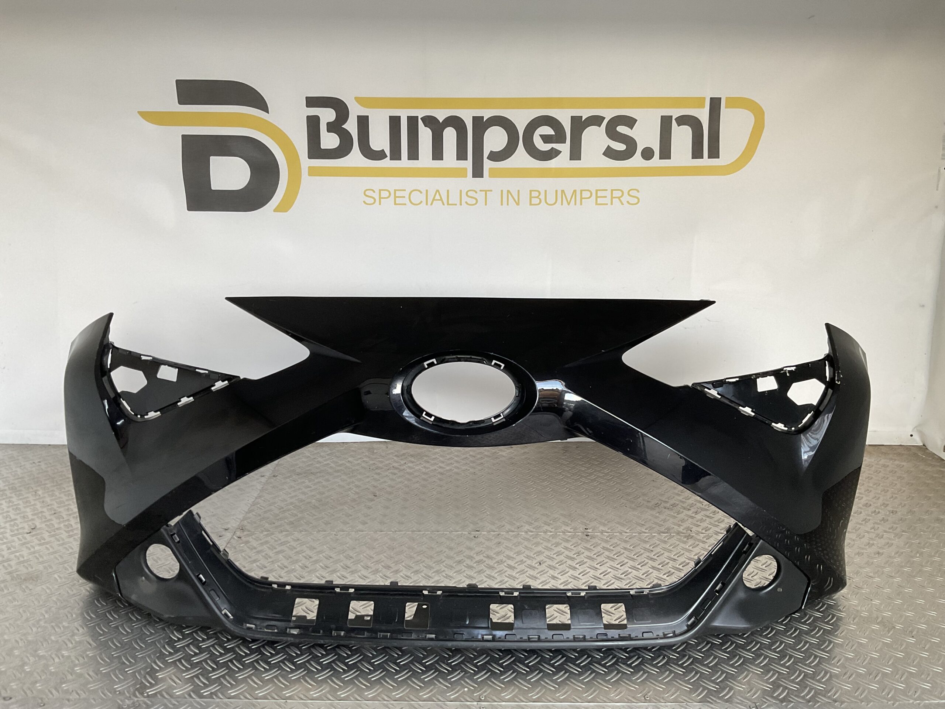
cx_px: 472
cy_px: 354
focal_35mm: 29
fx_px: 792
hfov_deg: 61.7
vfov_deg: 48.2
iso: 64
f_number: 1.8
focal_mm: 3
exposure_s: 1/100
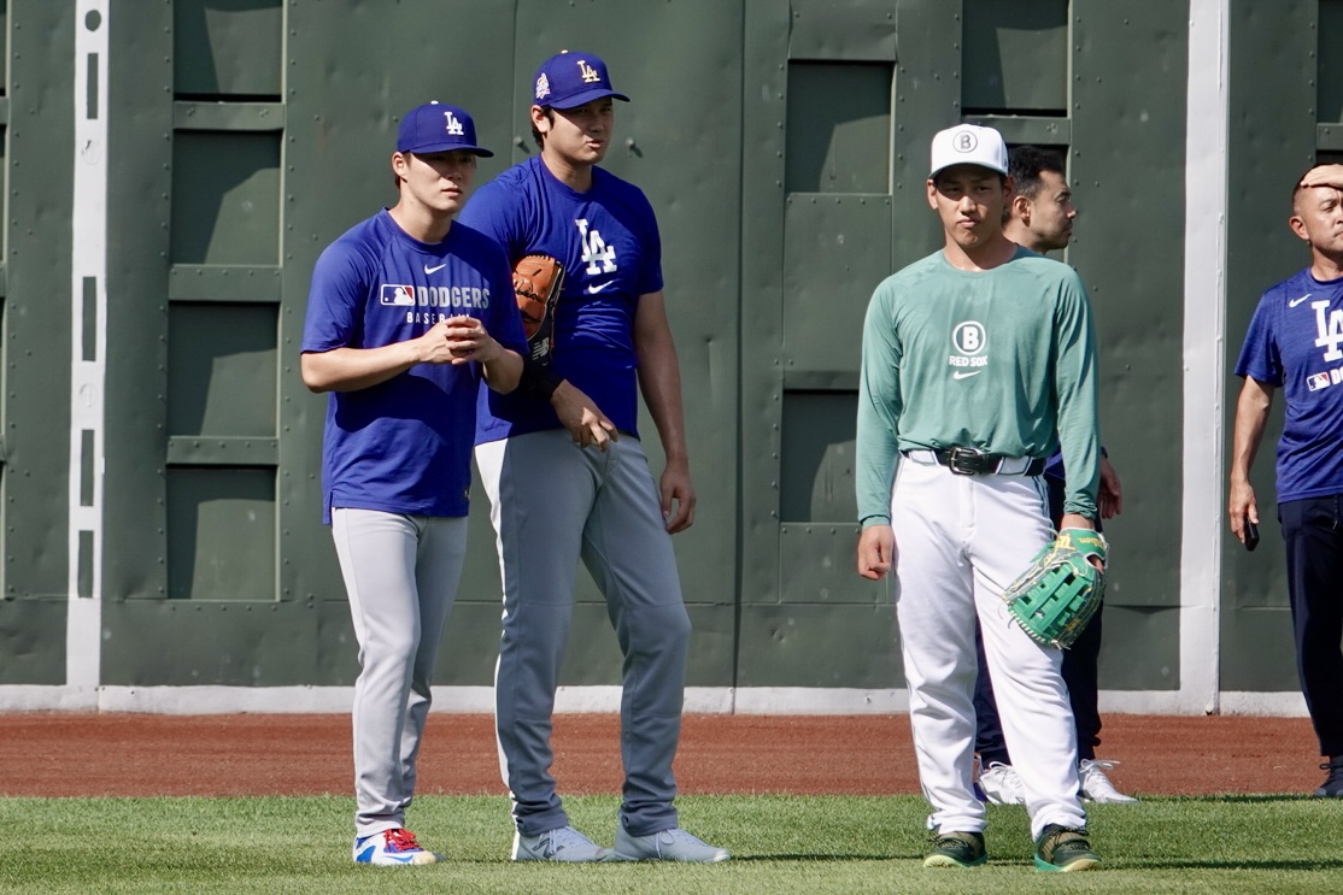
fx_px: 20407
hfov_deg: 3.8
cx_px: 672
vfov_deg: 2.5
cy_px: 448
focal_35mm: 547
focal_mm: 200.72
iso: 100
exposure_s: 1/800
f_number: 4
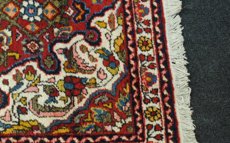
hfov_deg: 24.7
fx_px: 519
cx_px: 56
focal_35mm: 83
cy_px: 88
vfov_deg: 15.8
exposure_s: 1/30
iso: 1250
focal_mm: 35
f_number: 5
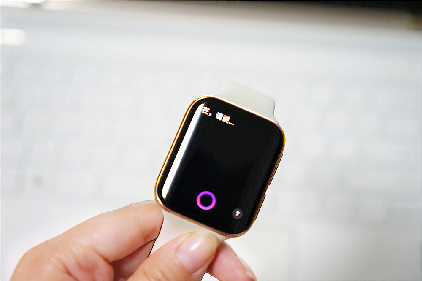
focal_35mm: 70
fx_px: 820
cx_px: 211
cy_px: 140
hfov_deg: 28.9
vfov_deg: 19.4
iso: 1600
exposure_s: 1/100
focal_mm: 70
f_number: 4.5
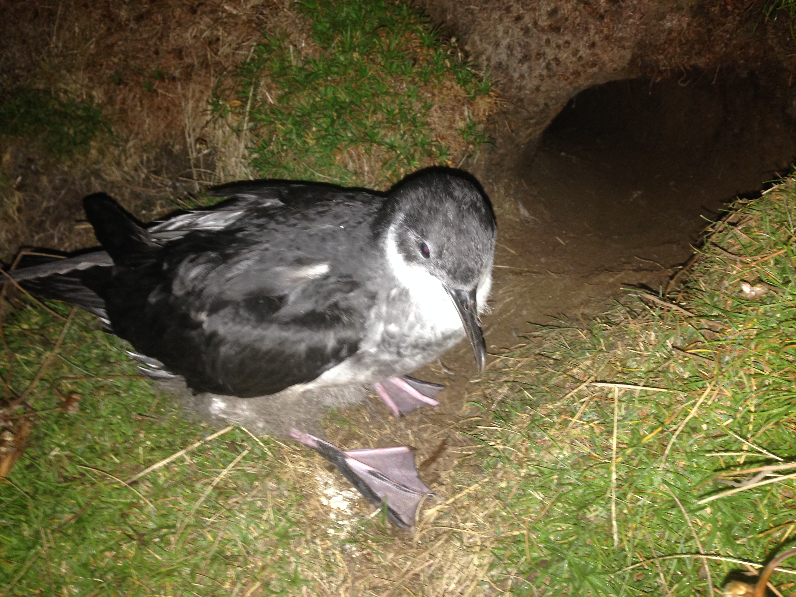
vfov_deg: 42.9
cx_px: 398
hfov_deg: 55.4
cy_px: 298
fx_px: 759
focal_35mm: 33
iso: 125
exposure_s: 1/16
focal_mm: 4.12
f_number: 2.4
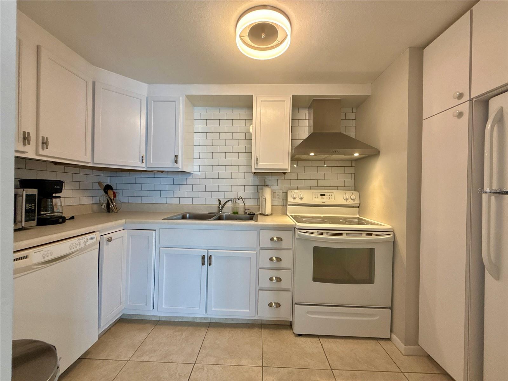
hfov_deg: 102.1
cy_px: 190
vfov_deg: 85.7
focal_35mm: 14
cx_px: 254
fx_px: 205
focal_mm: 2.22
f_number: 2.2
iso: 200
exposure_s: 1/120
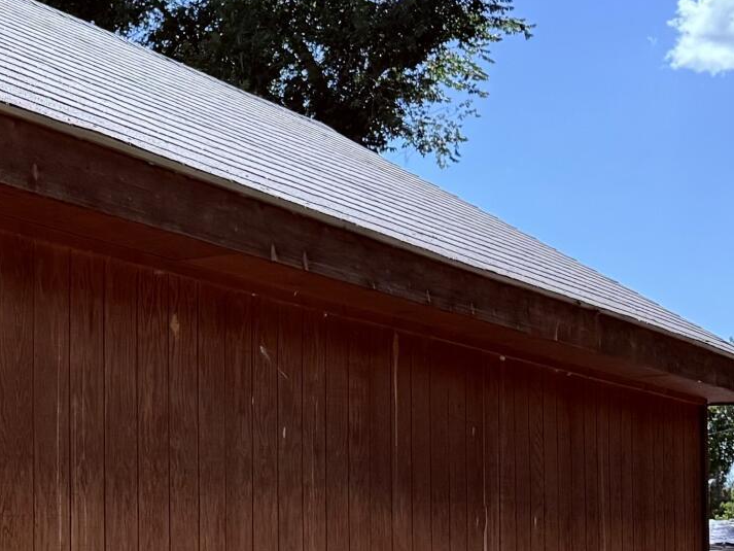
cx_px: -338
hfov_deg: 17.6
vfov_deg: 14.5
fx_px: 2142
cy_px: 492
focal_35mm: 101
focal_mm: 6.76
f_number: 1.78
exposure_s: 1/4405
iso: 100
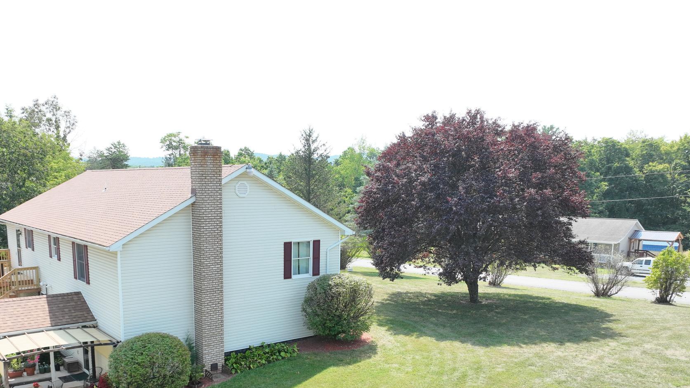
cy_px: 297
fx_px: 585
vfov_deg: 35.7
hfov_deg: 60.4
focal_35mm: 32
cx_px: 271
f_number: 2.8
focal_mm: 12.29
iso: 400
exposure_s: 1/1000
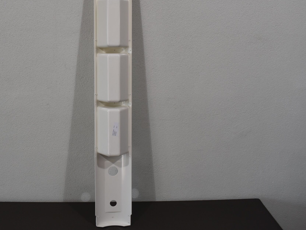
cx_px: 112
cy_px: 79
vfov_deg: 35.6
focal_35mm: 40
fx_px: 354
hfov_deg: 46.3
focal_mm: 18
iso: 200
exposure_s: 1/125
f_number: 5.6
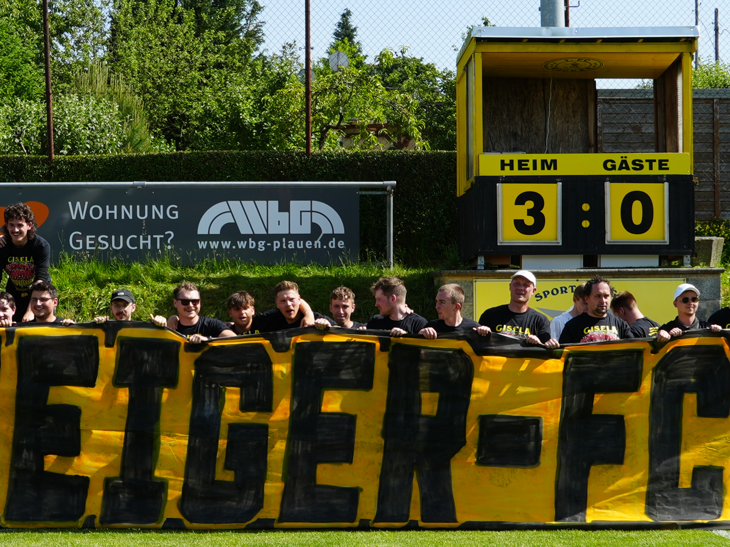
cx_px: 284
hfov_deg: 24.4
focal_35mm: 80
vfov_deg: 18.4
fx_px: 1687
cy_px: 295
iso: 100
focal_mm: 23
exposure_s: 1/125
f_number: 9
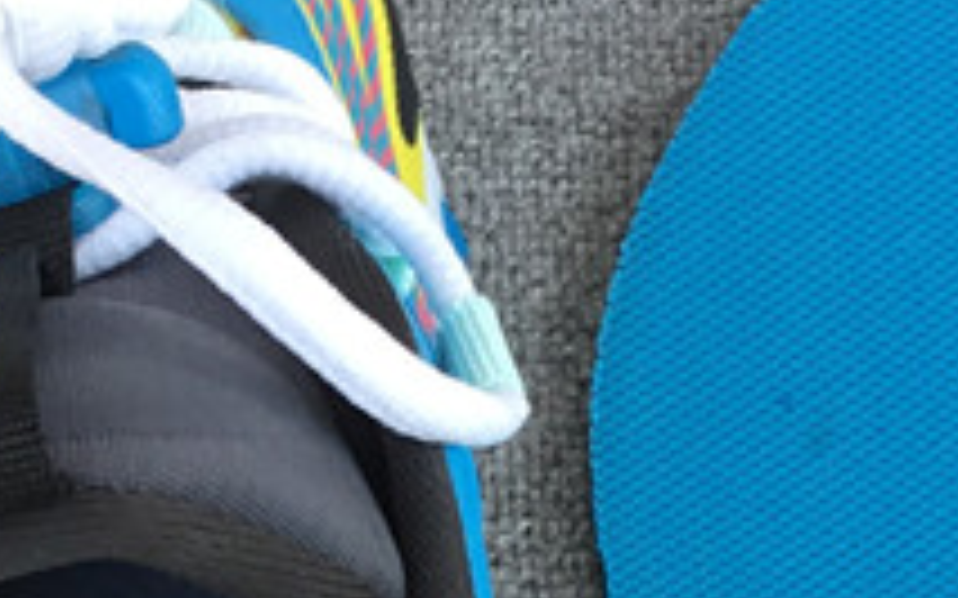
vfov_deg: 9.3
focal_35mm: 139
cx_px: 481
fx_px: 3628
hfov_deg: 15.0
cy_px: 794
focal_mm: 3.3
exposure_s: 1/112
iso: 25
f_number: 2.4
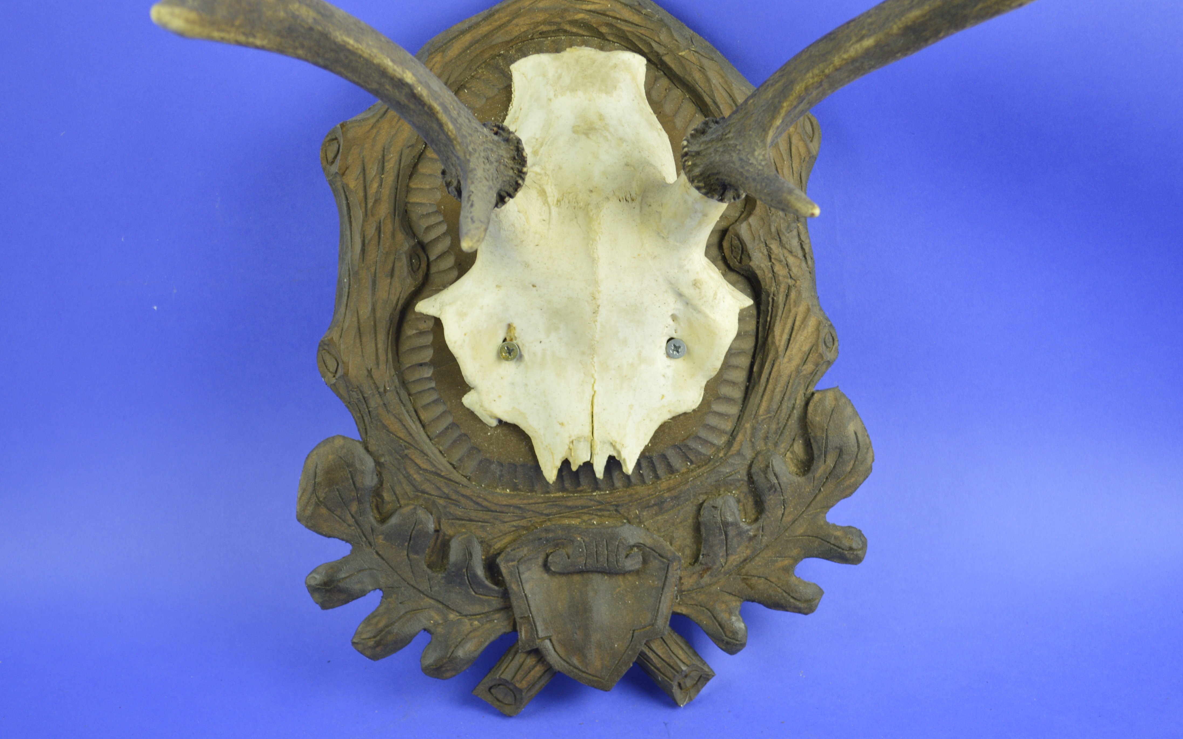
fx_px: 2031
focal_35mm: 63
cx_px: 579
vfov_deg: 20.6
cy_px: 356
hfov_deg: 32.5
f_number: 5.3
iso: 400
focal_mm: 40
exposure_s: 1/100
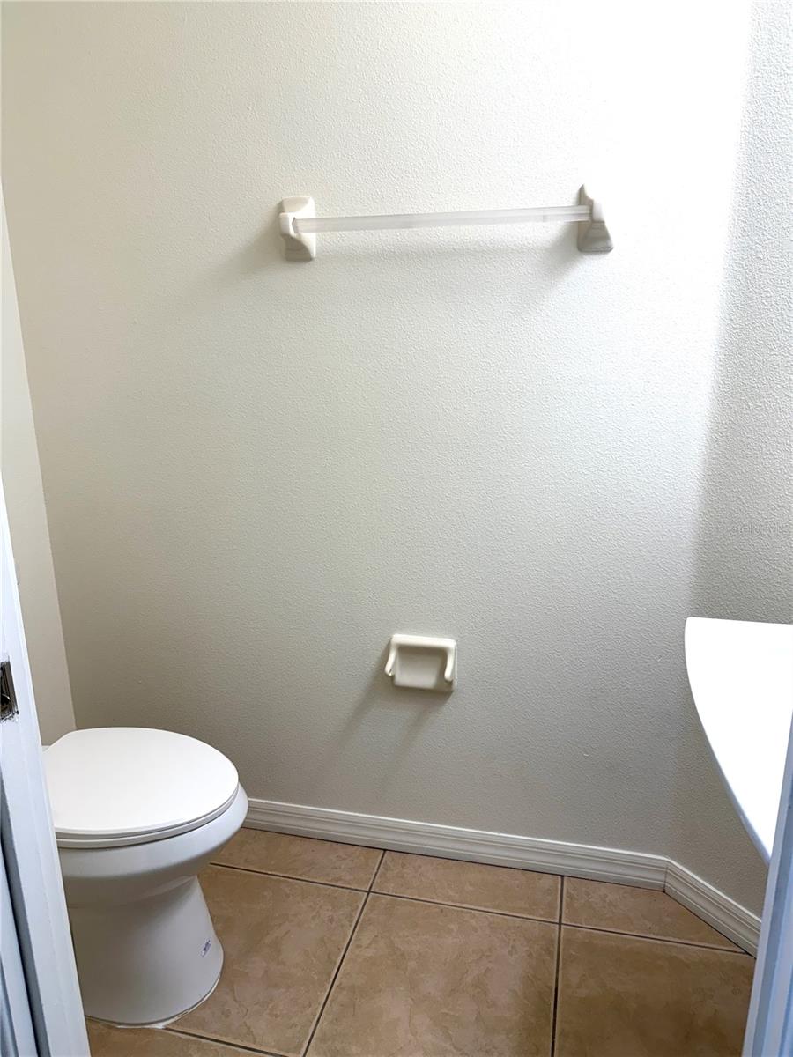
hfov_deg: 56.8
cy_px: 528
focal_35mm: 24
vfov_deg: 71.6
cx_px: 396
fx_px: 733
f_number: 1.78
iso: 64
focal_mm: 6.76
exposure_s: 1/120
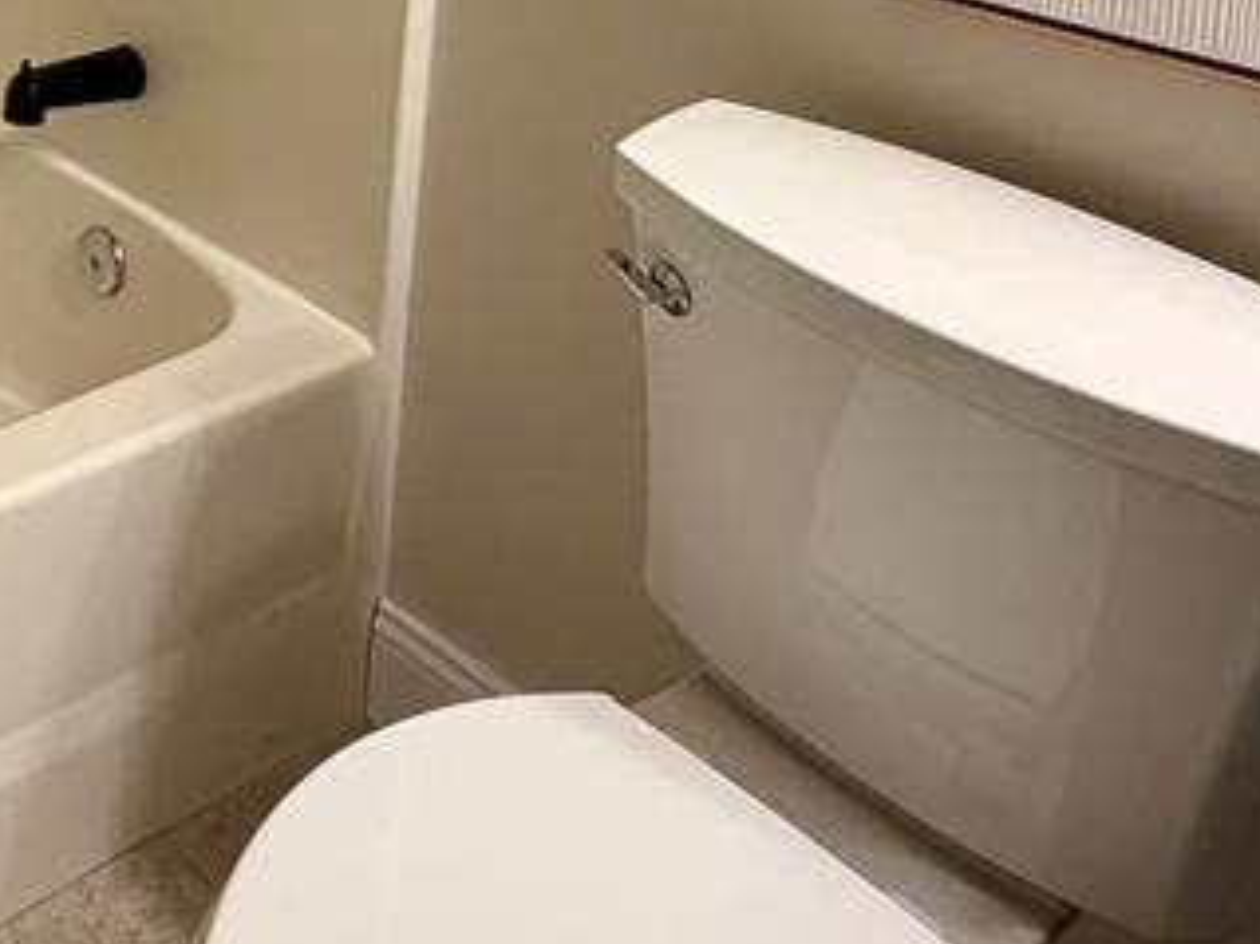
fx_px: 1637
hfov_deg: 36.1
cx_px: -107
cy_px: -257
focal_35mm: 45
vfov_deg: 27.3
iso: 250
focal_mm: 2.22
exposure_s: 1/120
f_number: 2.2
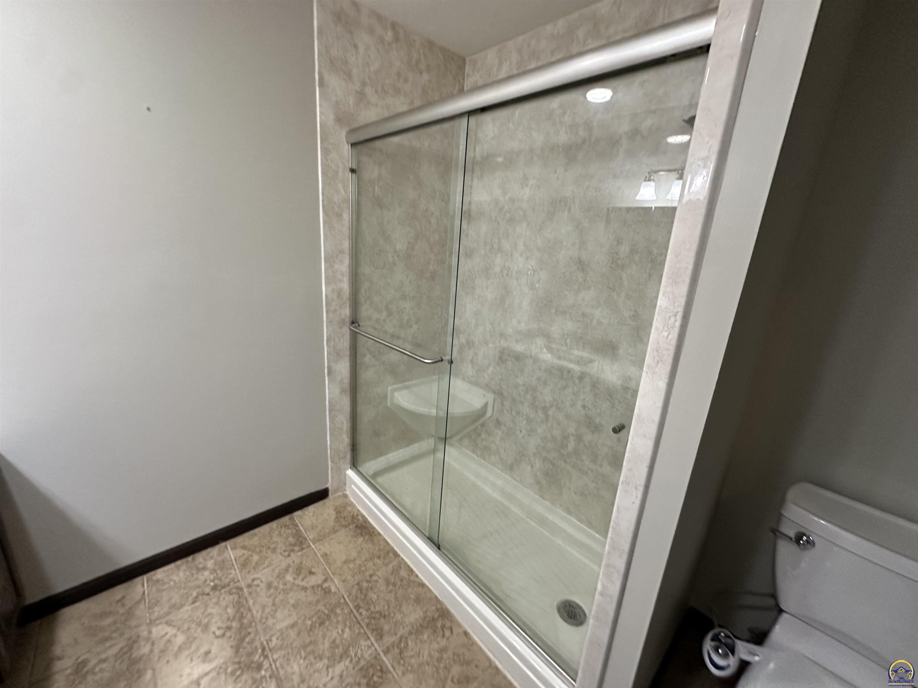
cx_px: 459
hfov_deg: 102.1
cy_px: 344
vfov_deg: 85.7
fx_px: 371
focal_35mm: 14
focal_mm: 2.22
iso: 160
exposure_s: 1/60
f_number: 2.2
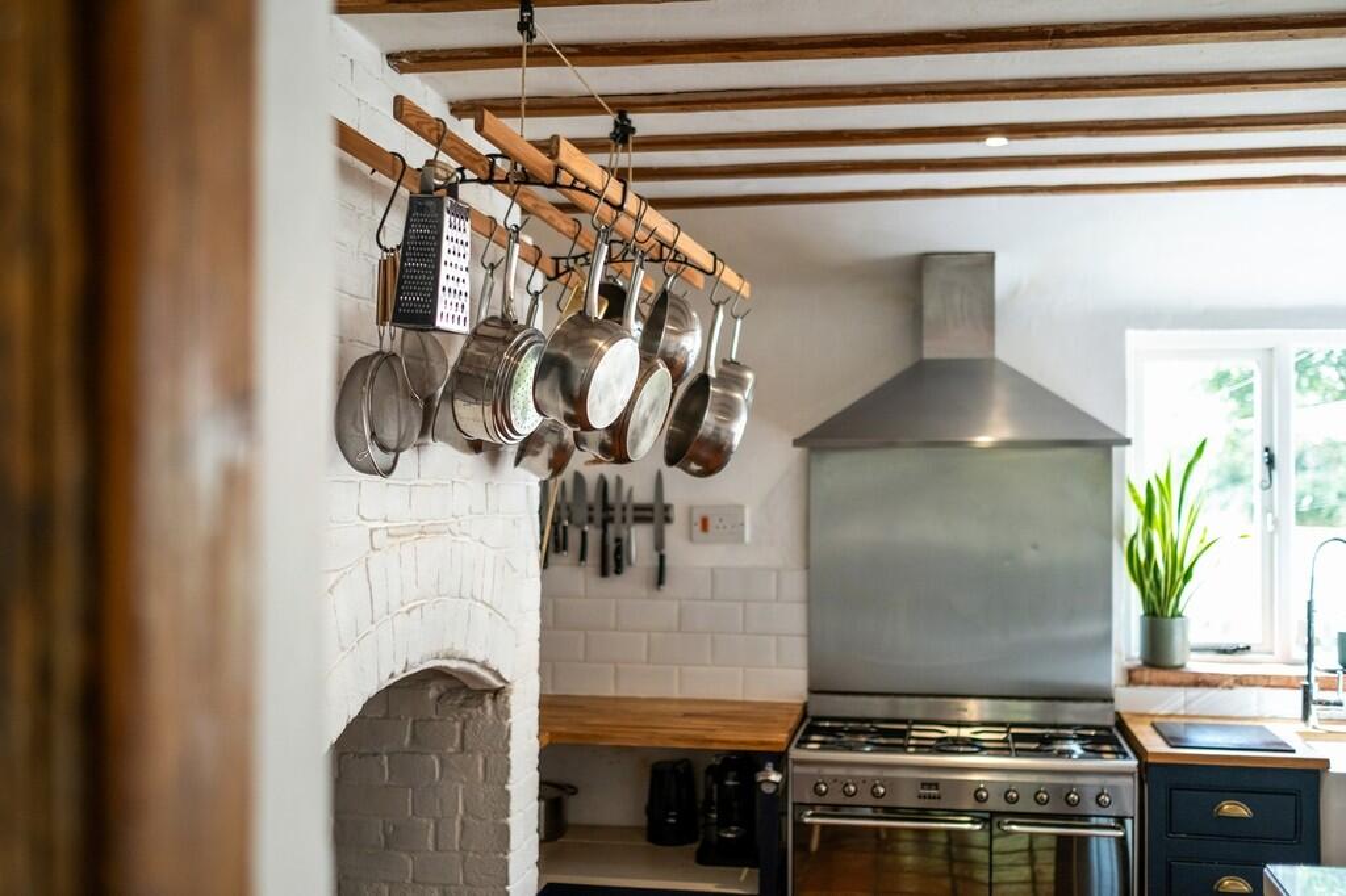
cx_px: 673
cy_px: 448
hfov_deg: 54.4
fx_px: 1308
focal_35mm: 35
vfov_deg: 37.8
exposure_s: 1/800
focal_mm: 23
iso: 400
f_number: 1.6
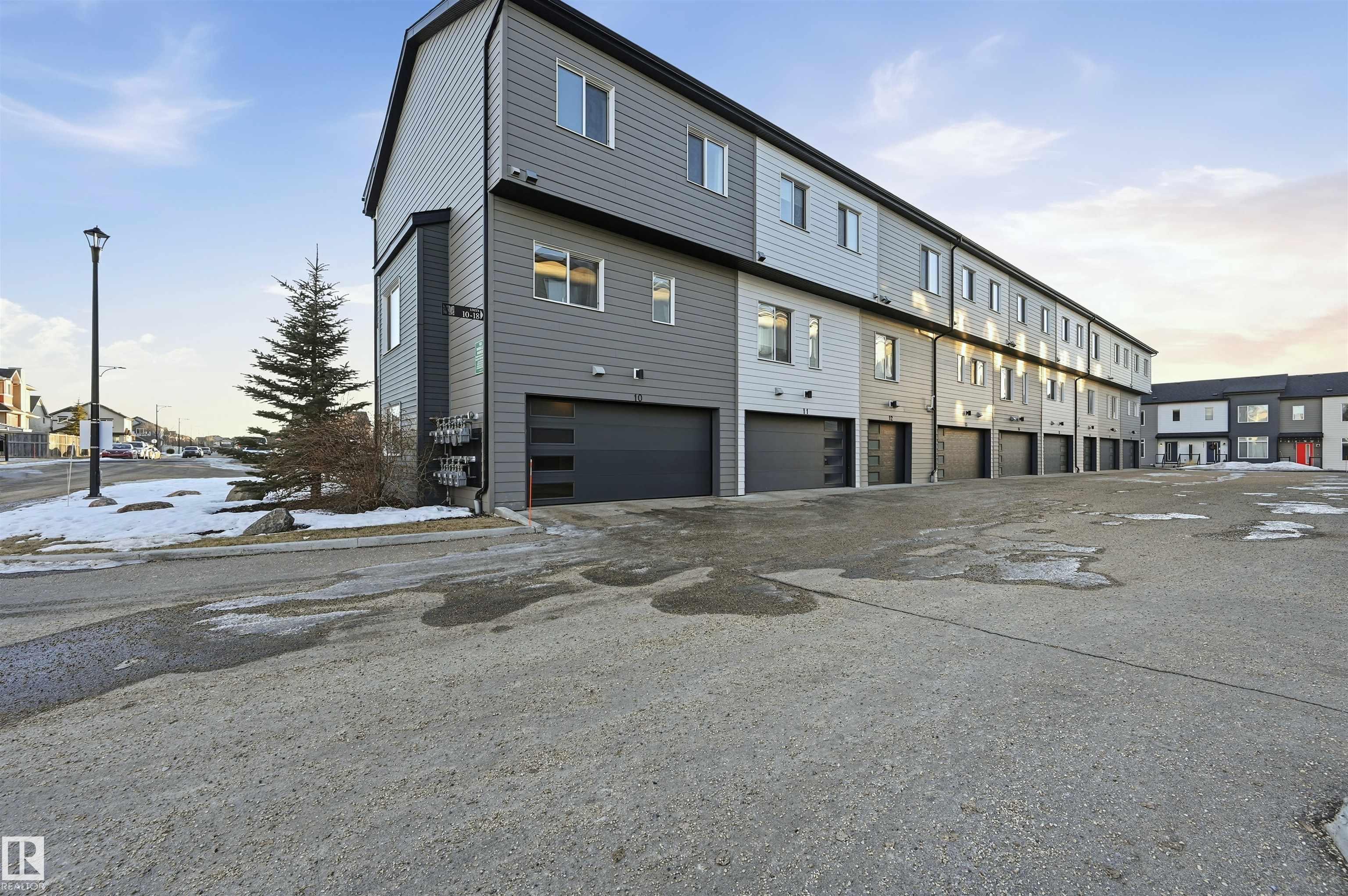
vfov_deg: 81.1
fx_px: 524
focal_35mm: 14
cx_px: 674
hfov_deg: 104.3
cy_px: 448
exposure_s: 1/125
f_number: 8
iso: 100
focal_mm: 14
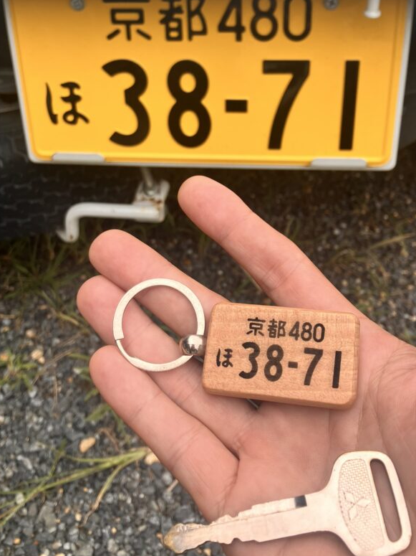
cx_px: 221
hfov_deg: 38.6
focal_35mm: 37
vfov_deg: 49.6
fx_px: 593
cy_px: 207
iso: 20
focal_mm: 3.99
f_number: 1.8
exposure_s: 1/122
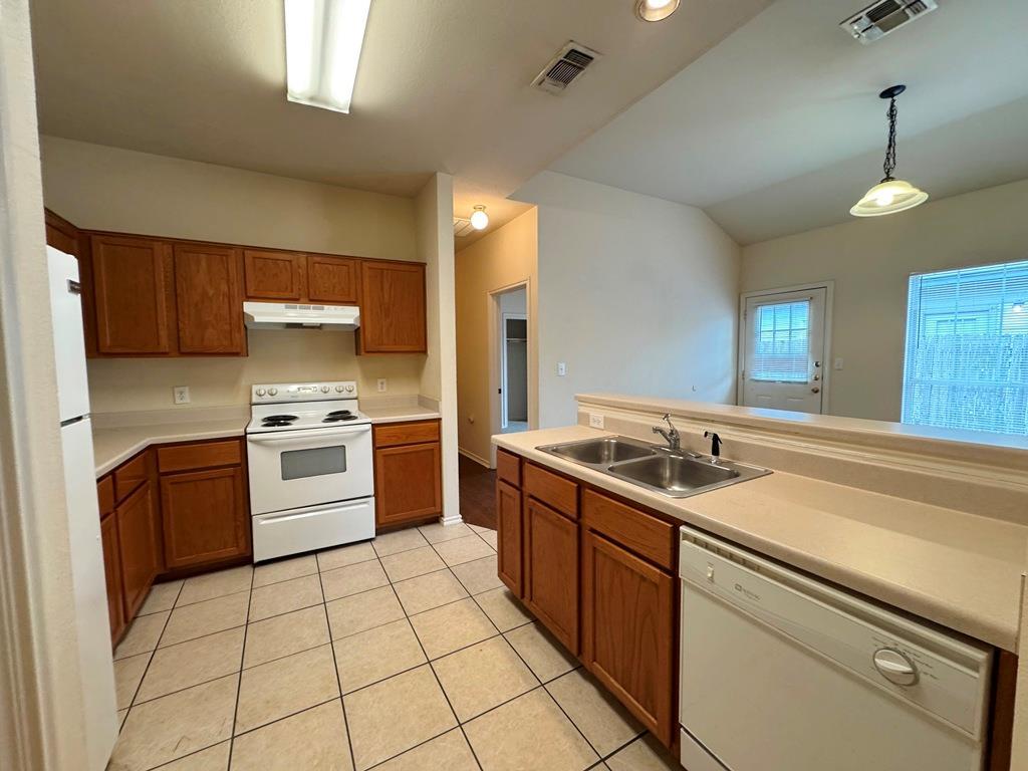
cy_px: 386
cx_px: 514
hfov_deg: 102.1
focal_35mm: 14
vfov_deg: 85.7
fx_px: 416
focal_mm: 2.22
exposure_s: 1/60
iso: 250
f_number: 2.2
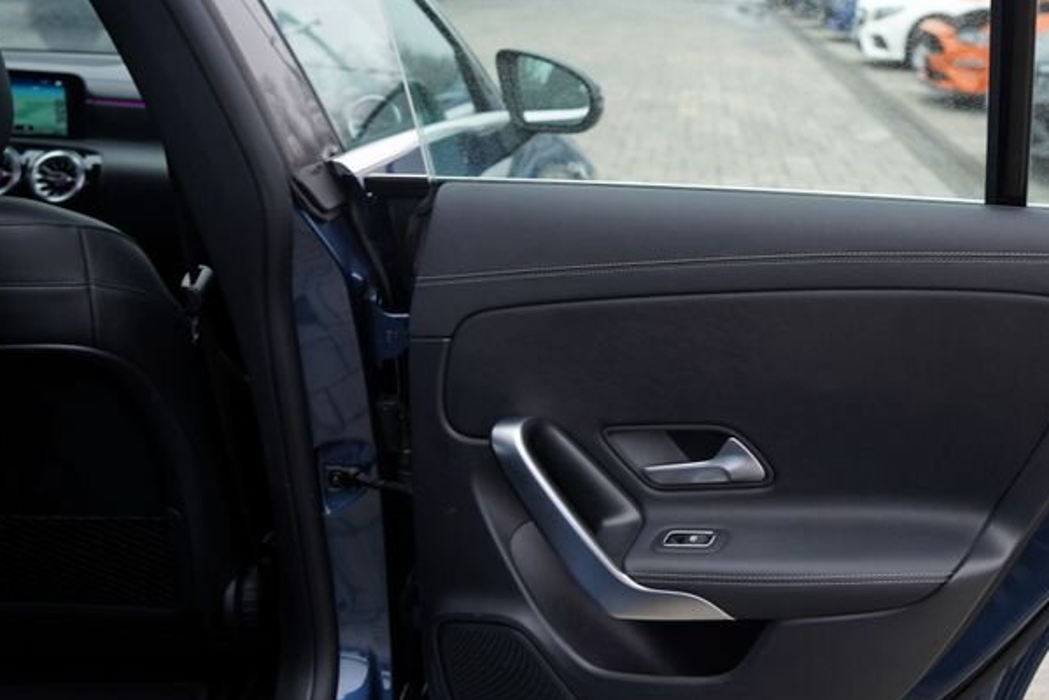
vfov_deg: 32.6
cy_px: 314
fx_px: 1195
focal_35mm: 41
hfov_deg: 44.5
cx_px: 874
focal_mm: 24
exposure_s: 1/50
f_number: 3.2
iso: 100
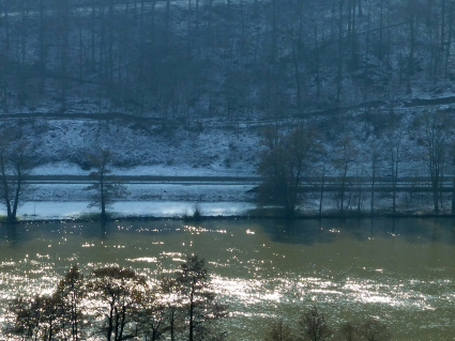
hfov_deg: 12.3
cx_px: 70
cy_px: 55
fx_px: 2104
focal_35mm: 160
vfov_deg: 9.3
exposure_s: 1/320
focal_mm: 14.2
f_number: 5.1
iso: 100
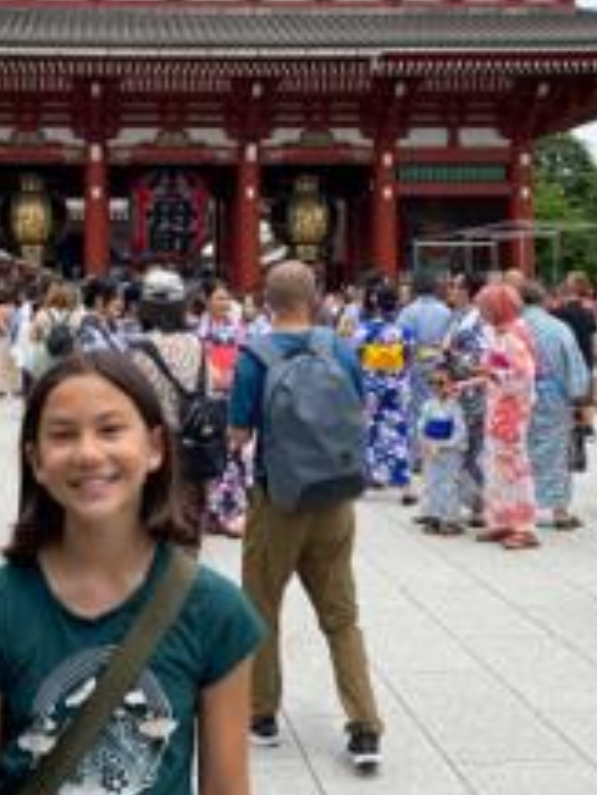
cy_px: 267
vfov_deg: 37.1
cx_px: 154
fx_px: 1172
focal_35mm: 51
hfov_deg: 28.2
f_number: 1.8
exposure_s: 1/2066
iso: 32
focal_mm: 4.25
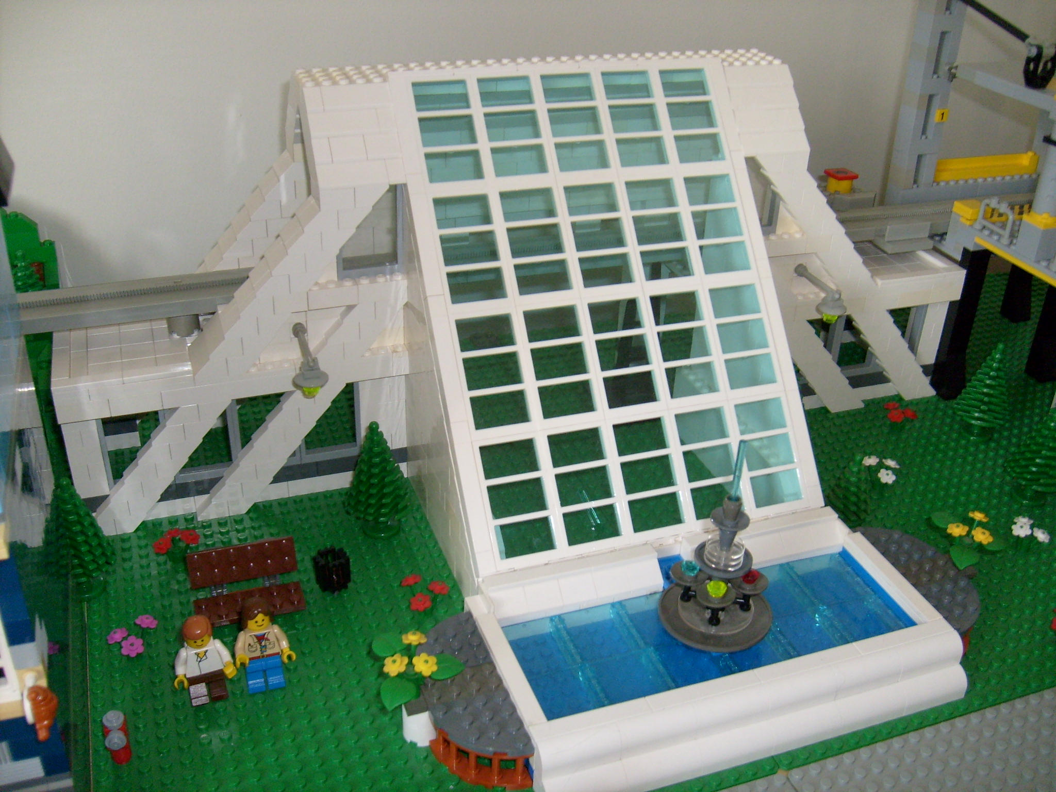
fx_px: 1068
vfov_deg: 40.7
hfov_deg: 52.6
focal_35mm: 35
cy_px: 396
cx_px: 528
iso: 100
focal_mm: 5.8
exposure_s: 1/45
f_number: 2.8
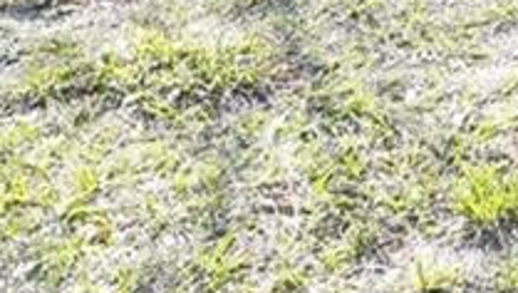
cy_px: -695
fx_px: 1650
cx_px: 969
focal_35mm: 120
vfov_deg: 8.1
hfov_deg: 15.1
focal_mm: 10
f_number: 8
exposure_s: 1/125
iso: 100
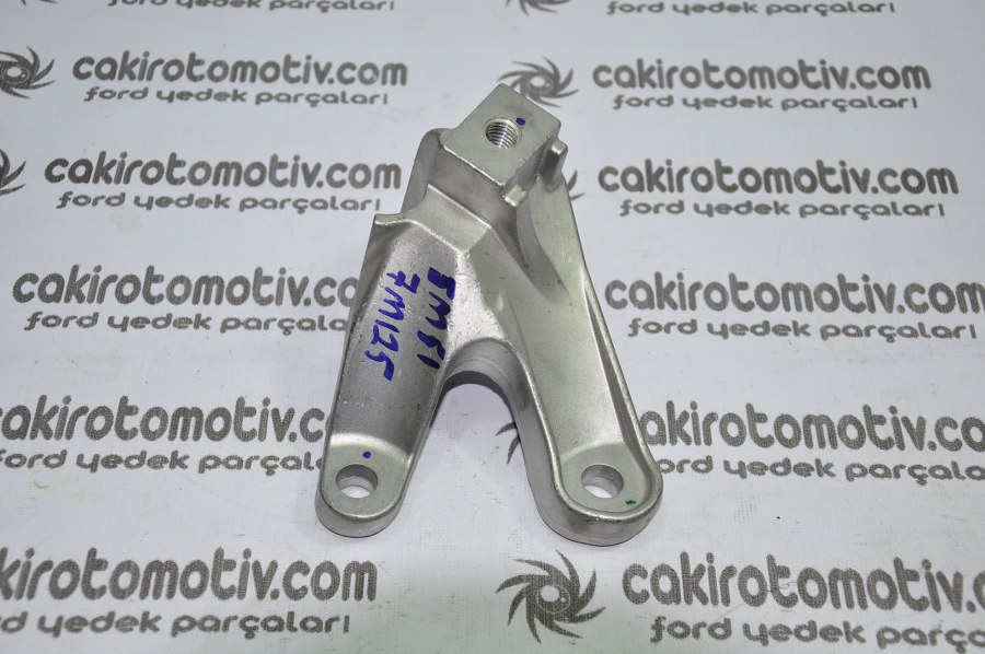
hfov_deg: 35.1
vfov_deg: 23.7
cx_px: 492
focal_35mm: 57
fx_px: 1558
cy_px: 327
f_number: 5.6
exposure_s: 1/50
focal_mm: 38
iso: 200
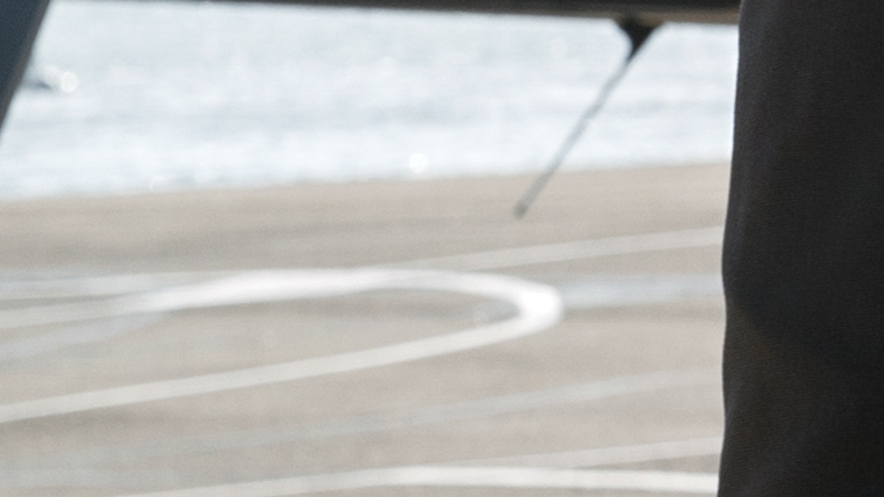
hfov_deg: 5.5
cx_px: 2634
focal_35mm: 368
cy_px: 54
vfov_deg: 3.3
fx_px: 8625
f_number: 5.6
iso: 400
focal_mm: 56
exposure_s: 1/1000
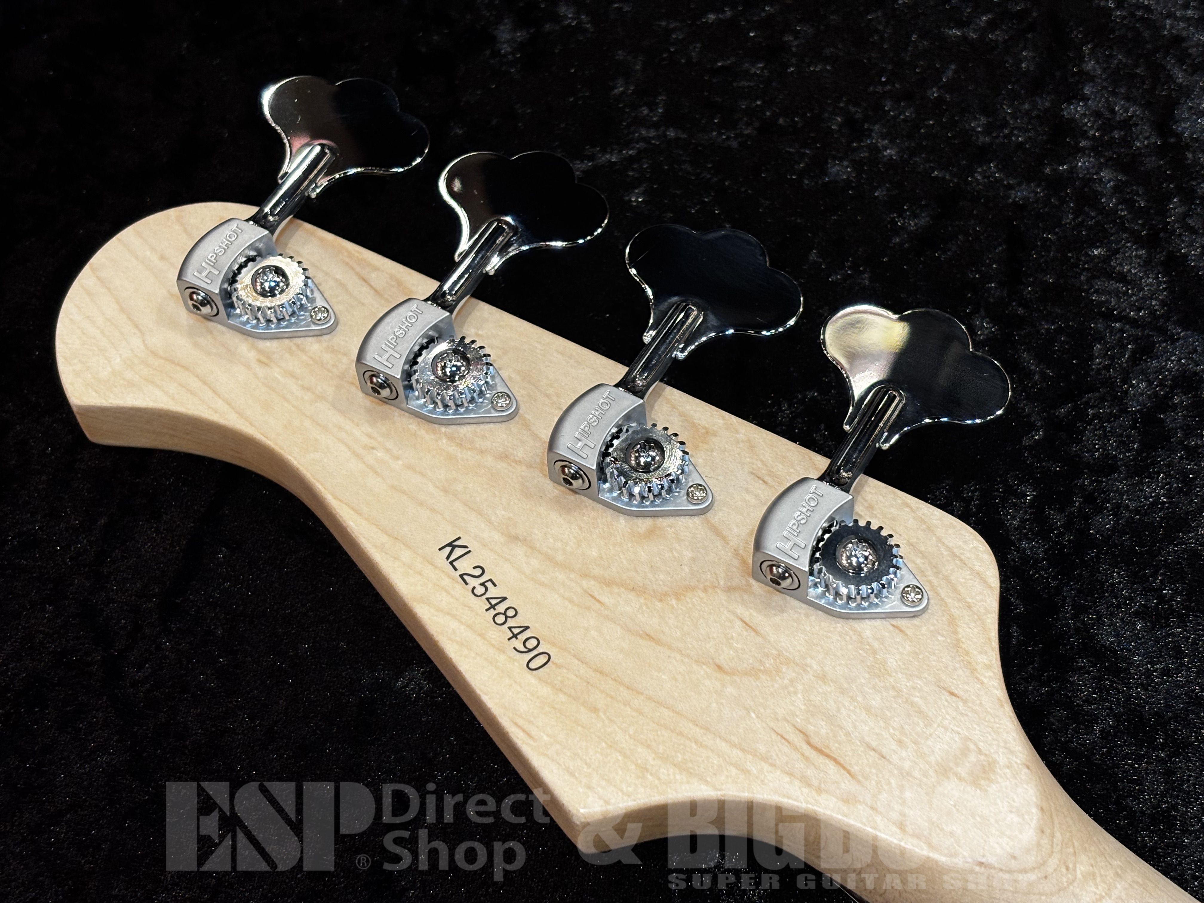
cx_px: 602
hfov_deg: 36.8
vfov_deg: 28.0
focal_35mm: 52
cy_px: 452
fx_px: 1809
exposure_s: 1/60
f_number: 1.6
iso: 100
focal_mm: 5.96
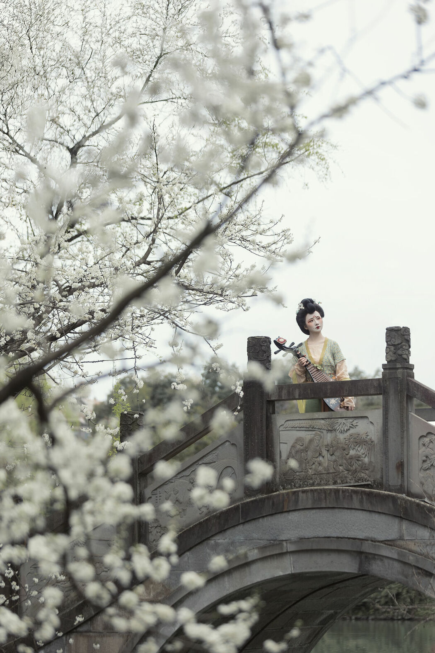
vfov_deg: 18.6
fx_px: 1994
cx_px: 218
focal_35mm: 110
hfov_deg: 12.5
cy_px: 326
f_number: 2.8
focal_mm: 110
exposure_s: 1/640
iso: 100
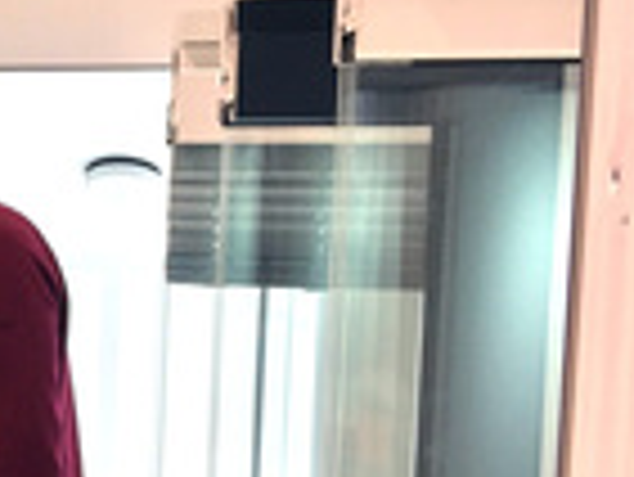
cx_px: -427
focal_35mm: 104
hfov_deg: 16.5
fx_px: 1906
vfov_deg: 14.2
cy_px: 400
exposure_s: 1/100
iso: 40
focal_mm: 4.15
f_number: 2.2
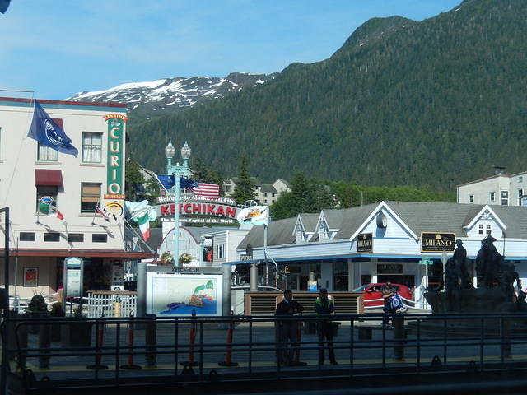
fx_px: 1020
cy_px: 198
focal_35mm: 67
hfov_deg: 29.0
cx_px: 264
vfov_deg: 21.9
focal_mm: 12
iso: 125
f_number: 4.8
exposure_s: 1/800
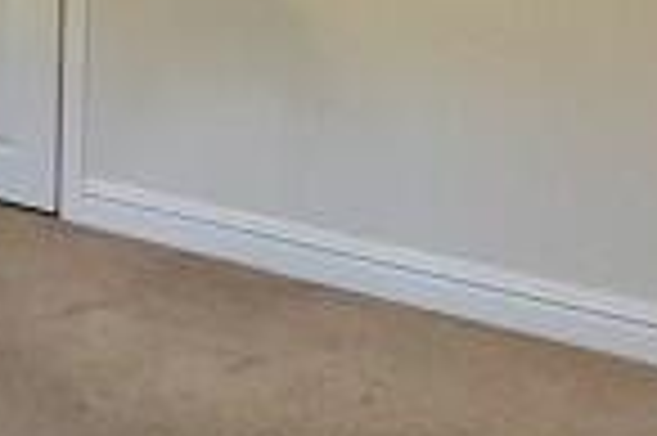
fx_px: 1458
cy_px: 43
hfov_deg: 21.8
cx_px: -288
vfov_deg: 16.8
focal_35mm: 80
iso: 200
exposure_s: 1/50
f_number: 2.2
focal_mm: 2.22
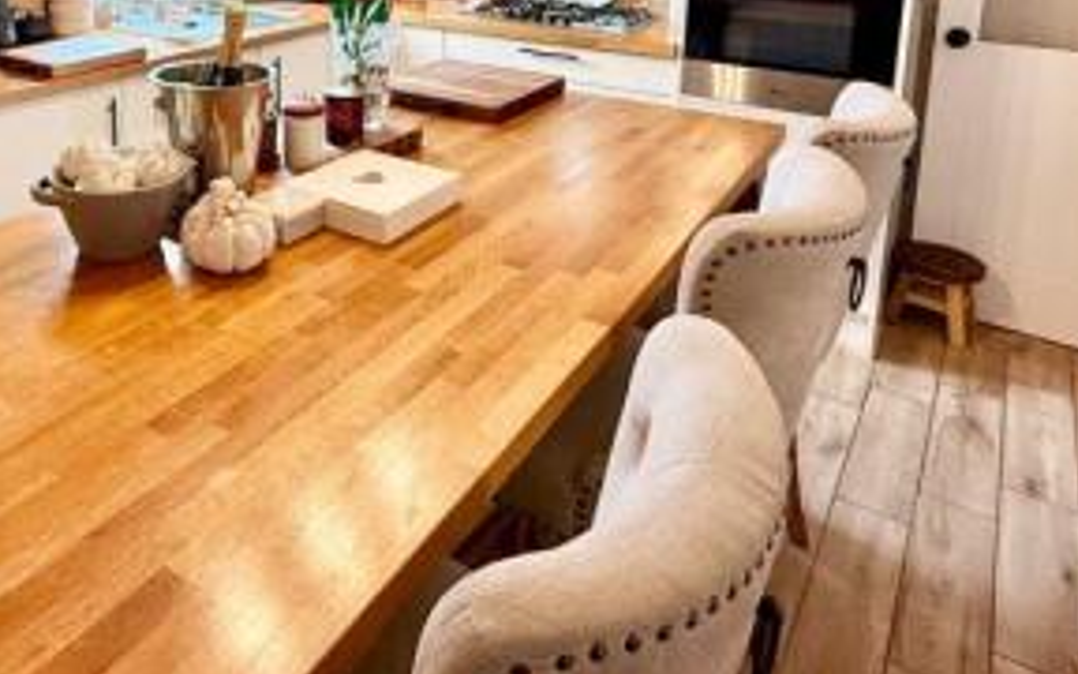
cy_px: 6
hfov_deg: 60.3
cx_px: 305
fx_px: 881
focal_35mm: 30
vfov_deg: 37.5
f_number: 2.2
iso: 200
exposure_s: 1/100
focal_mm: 2.22
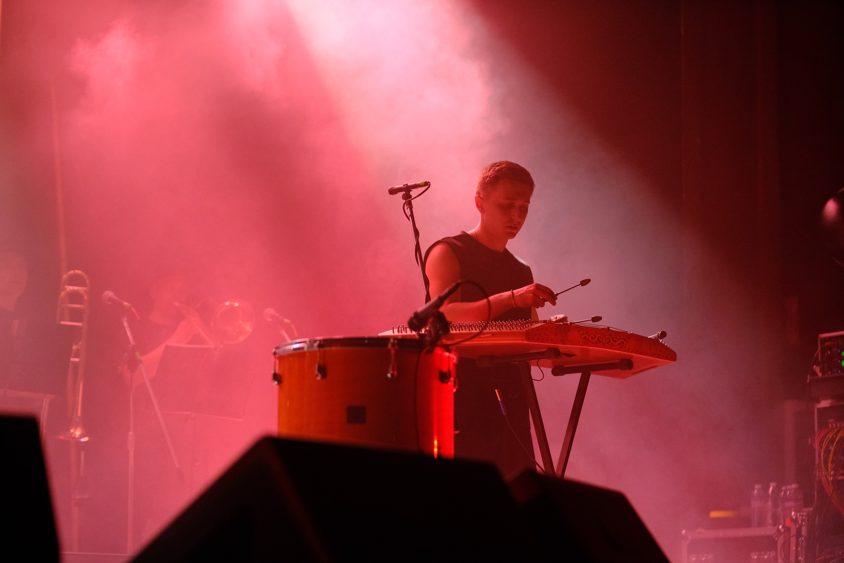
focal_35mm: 84
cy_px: 282
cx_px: 422
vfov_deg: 16.3
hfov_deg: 24.2
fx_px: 1969
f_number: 1.8
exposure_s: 1/800
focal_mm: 56
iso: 1600
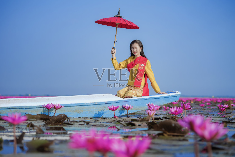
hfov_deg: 20.0
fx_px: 666
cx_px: 118
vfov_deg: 13.4
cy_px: 78
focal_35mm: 102
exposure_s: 1/500
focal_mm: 102
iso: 100
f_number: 4
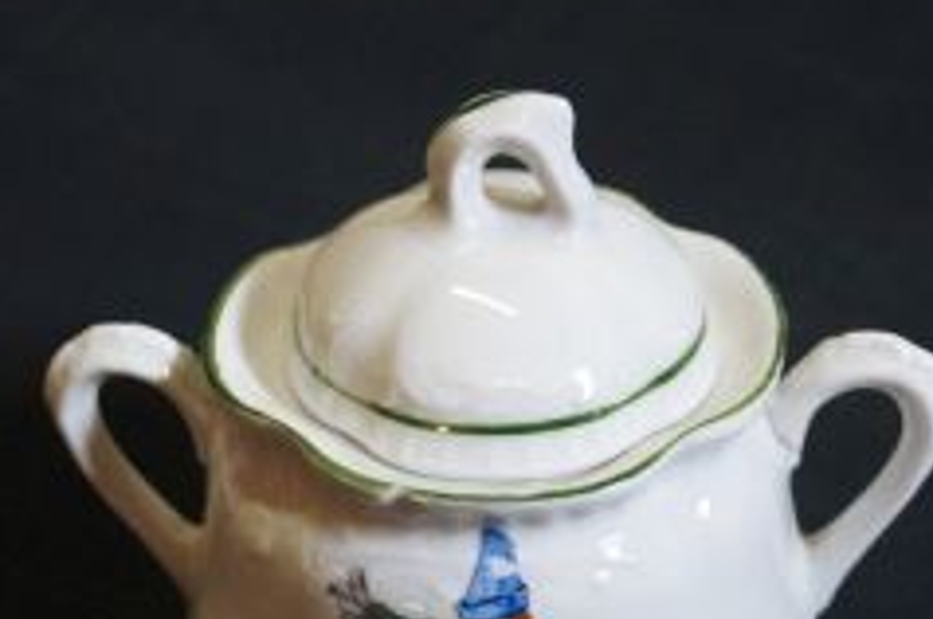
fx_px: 2614
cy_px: 470
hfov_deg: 20.2
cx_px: 459
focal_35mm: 101
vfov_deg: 13.5
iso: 1600
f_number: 5
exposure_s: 1/80
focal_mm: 40
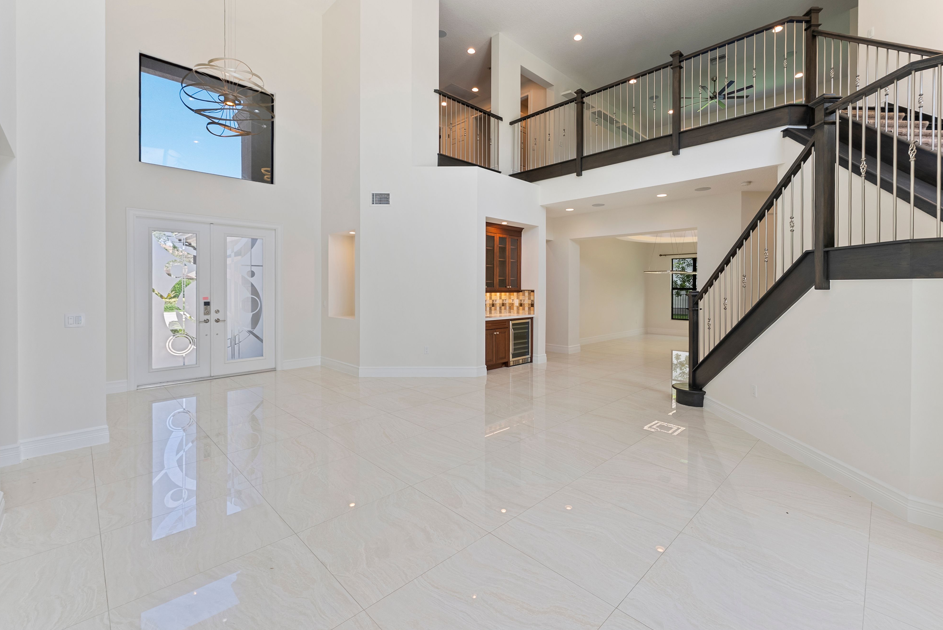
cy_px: 295
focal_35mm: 16
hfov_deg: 97.9
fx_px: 410
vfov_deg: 75.0
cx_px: 491
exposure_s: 1/40
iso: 160
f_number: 6.3
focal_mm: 14.6
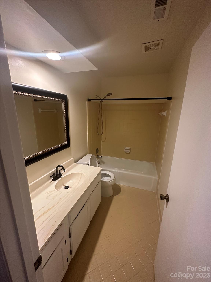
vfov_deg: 102.1
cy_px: 141
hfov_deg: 85.7
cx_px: 106
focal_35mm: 14
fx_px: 114
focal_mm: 2.22
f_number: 2.2
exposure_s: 1/60
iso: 250
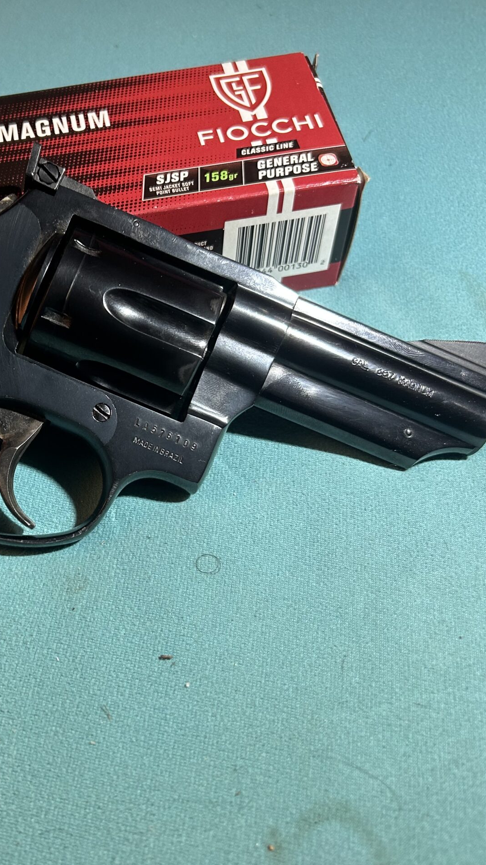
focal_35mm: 38
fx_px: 871
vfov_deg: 52.8
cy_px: 434
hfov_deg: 29.9
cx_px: 52
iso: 125
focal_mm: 5.7
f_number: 1.5
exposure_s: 1/81
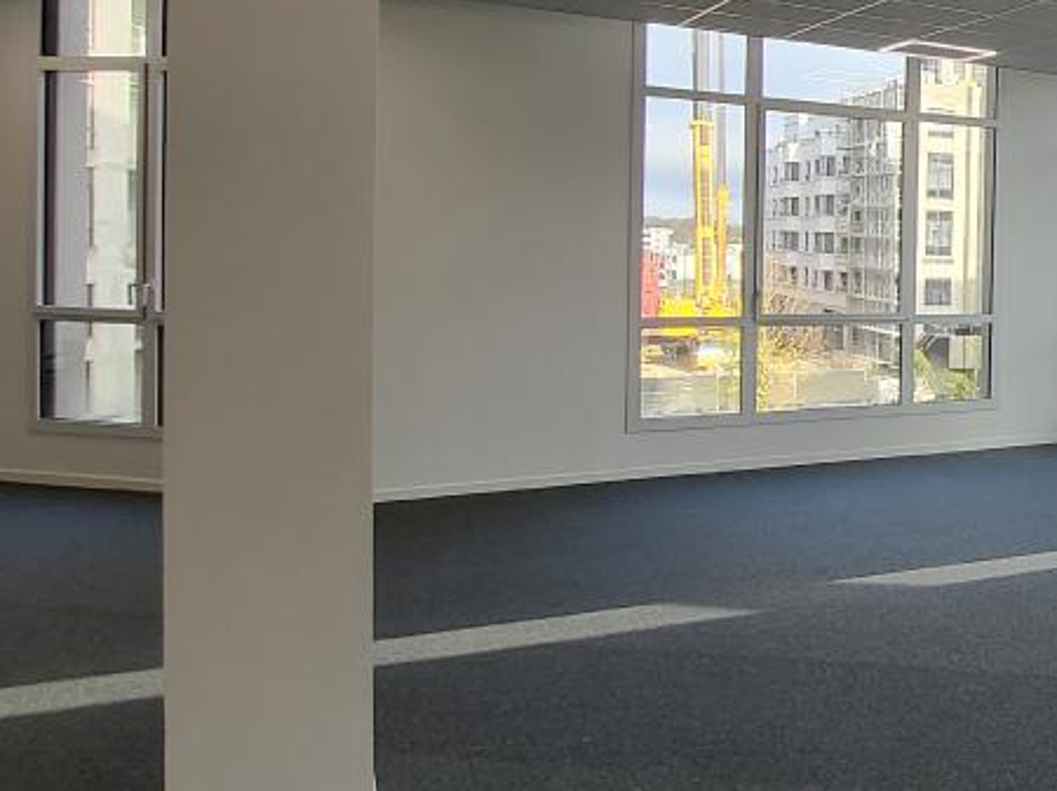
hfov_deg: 35.5
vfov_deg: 38.3
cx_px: 1353
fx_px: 1129
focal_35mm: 37
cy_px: 275
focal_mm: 1.74
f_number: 2.2
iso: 32
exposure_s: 1/117
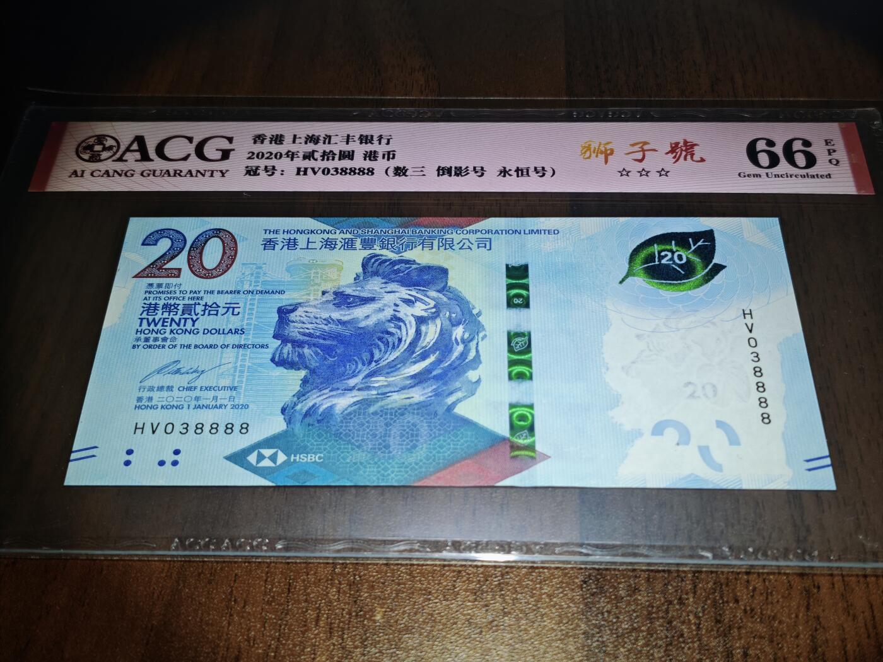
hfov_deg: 38.2
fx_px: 1275
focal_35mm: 50
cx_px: 442
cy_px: 331
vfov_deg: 29.1
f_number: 1.63
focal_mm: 5.85
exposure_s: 1/100
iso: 100
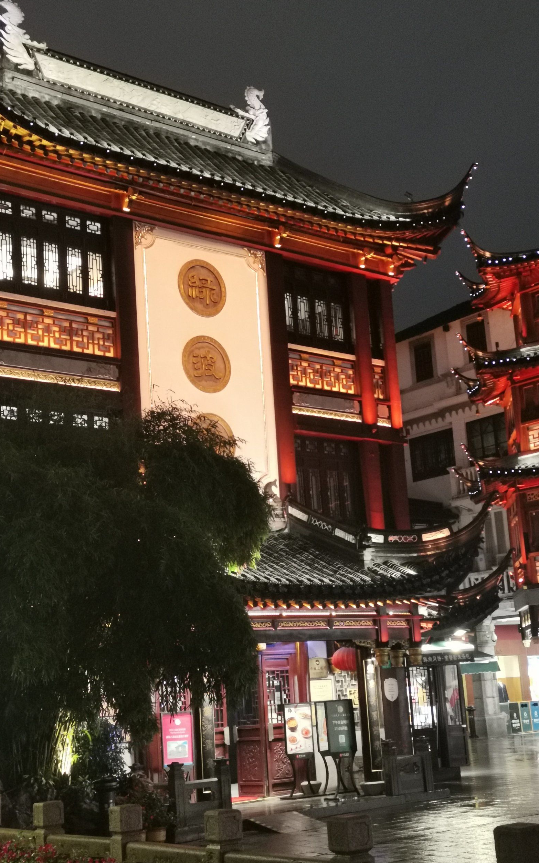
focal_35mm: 52
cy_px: 462
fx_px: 1222
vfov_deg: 38.8
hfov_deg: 24.9
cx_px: 294
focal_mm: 5.58
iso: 400
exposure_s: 1/33.3
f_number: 1.8
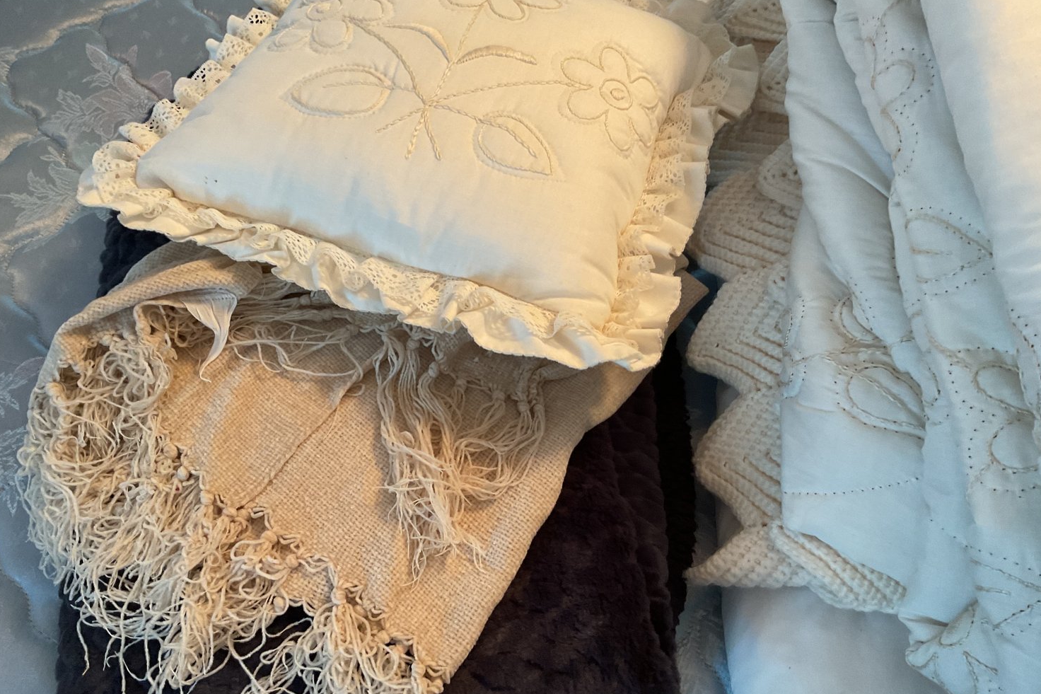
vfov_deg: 42.3
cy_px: 365
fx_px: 896
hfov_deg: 60.3
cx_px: 517
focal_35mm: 31
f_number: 1.8
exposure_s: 1/60
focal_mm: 3
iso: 125
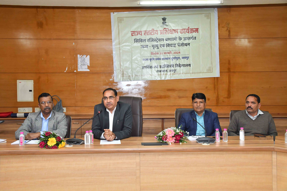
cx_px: 144
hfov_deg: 48.5
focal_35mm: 40
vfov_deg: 33.4
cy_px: 96
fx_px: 319
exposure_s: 1/125
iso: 1250
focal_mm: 27
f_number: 5.6
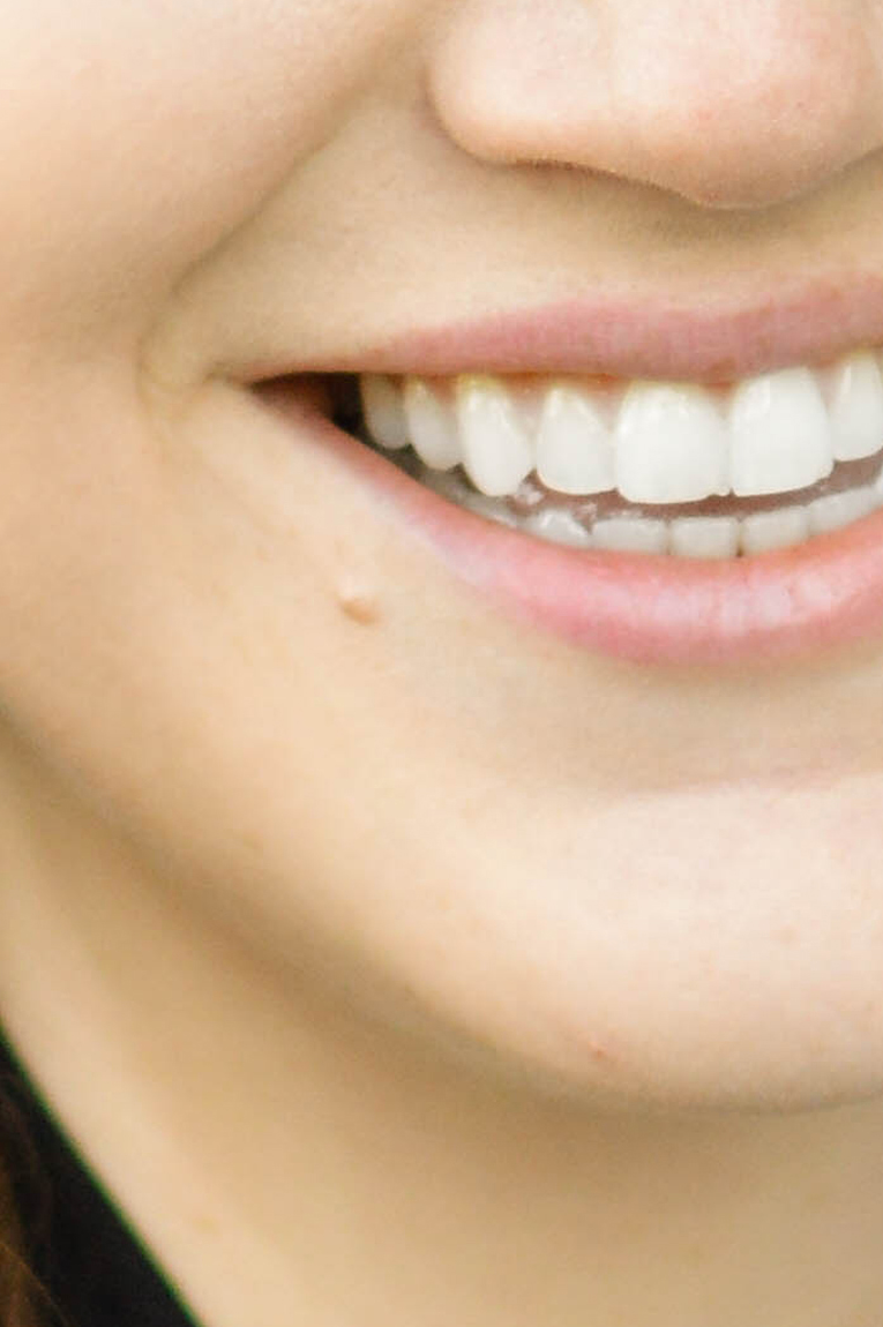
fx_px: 10118
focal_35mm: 275
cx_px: 614
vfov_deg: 7.5
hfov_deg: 5.0
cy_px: 814
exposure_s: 1/1250
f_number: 1.8
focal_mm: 35
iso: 400
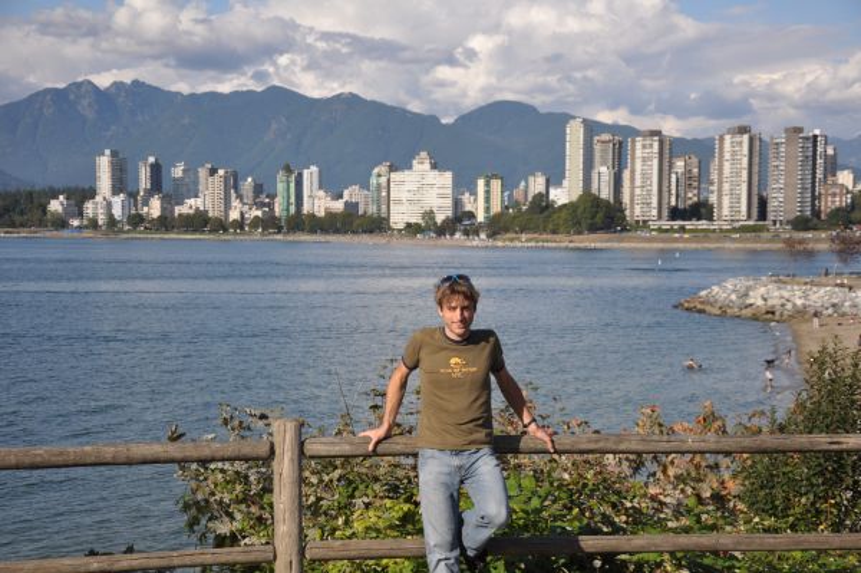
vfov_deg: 22.6
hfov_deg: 33.4
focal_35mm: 60
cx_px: 430
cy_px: 286
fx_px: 1434
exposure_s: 1/1250
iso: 200
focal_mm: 40
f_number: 4.5
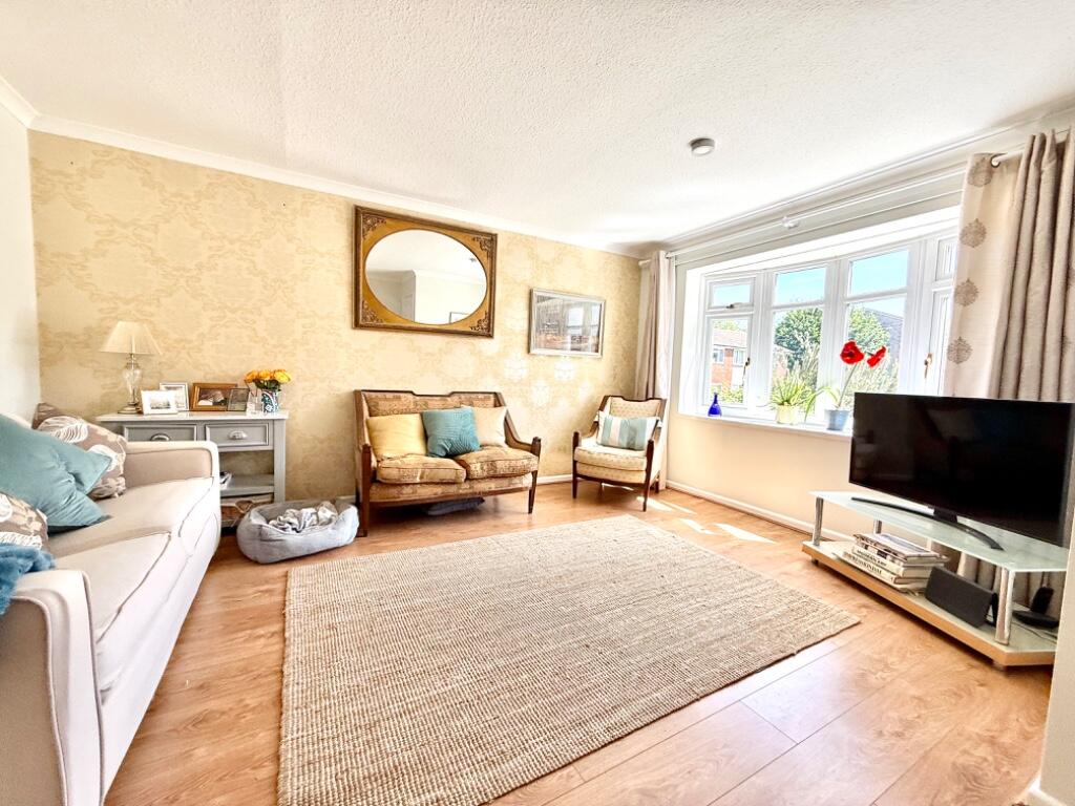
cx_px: 538
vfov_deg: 85.7
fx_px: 435
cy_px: 403
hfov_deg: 102.1
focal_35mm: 14
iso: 64
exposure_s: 1/132
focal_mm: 2.22
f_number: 2.2
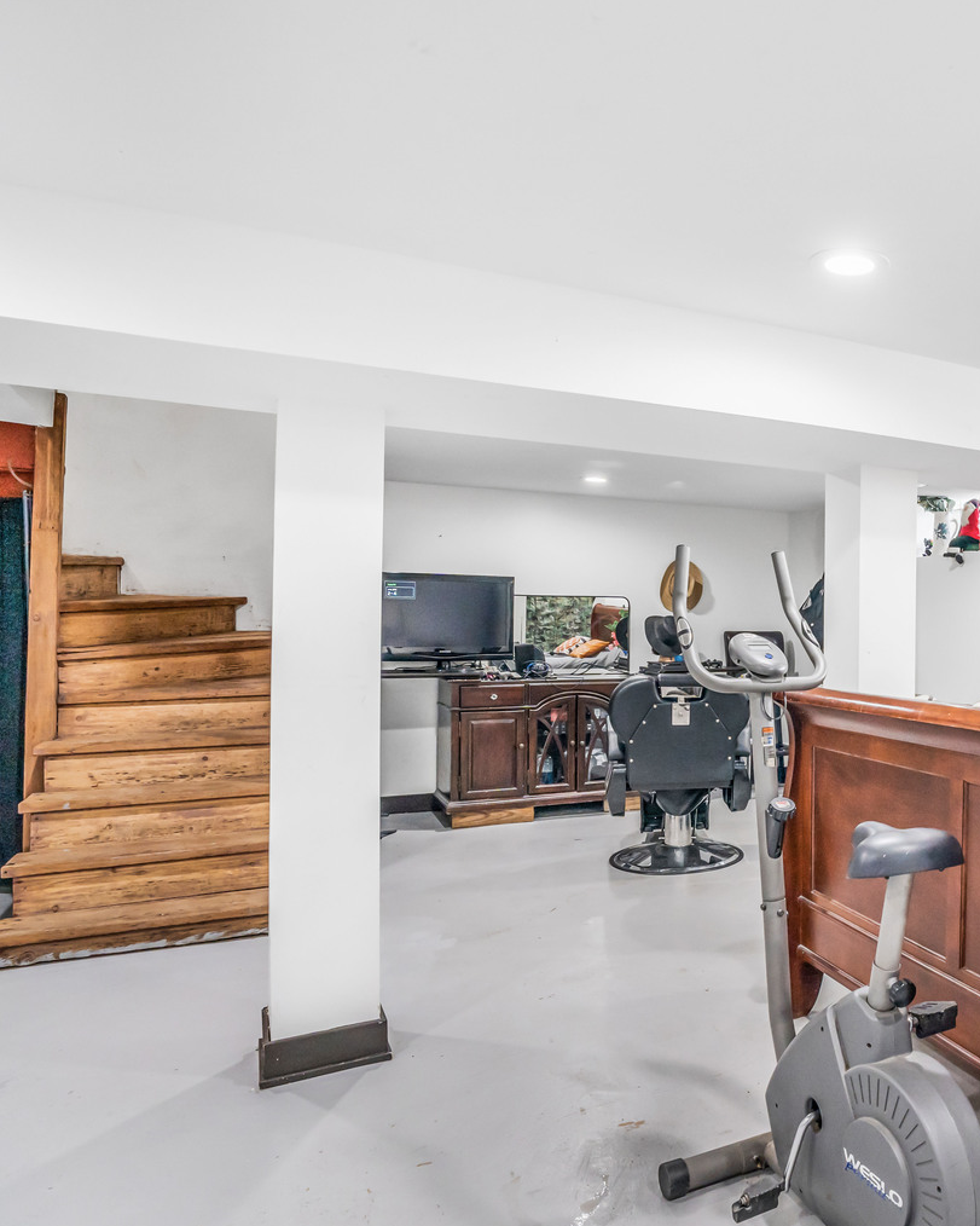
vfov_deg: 70.3
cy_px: 640
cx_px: 872
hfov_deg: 52.1
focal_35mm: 24
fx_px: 870
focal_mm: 16
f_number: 9
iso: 1250
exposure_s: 1/200
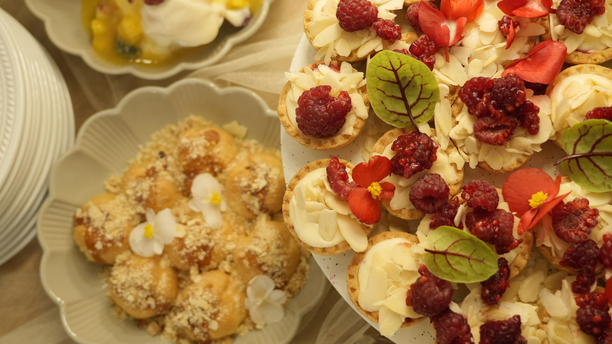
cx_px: 310
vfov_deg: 24.4
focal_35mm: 49
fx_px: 795
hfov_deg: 42.1
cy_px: 141
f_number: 4
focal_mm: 31
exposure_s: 1/350
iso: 1000
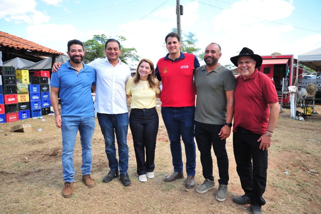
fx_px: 250
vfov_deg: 46.4
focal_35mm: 28
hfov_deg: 65.5
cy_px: 107
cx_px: 160
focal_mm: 28
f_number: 5.6
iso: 320
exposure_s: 1/250
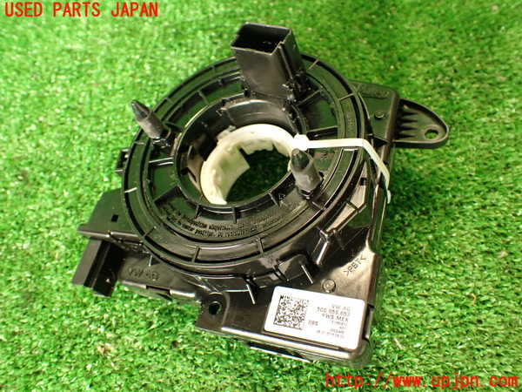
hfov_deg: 60.0
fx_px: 452
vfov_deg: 46.8
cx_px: 261
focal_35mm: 30
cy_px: 196
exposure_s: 1/30
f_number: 2.3
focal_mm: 5.4
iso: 320
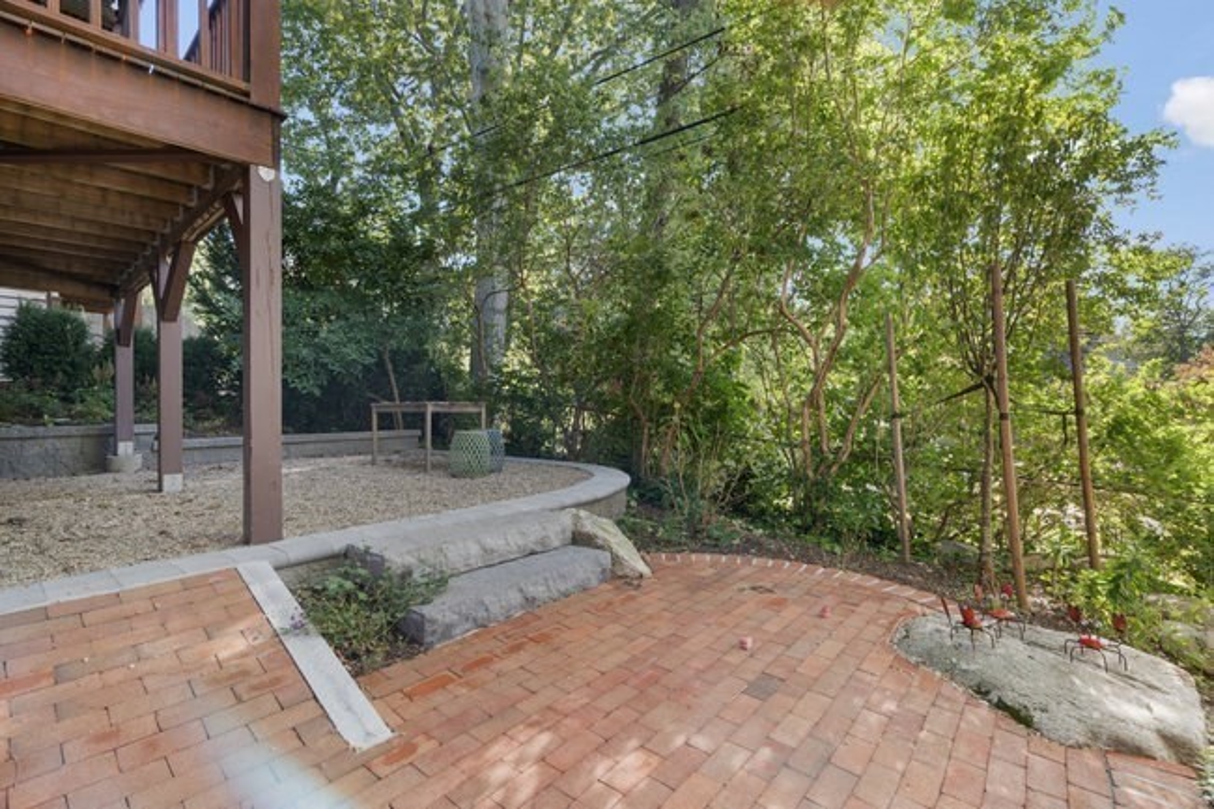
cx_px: 607
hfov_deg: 96.8
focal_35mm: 16
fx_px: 539
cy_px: 404
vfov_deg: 73.7
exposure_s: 1/8
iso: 200
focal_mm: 16
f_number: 8
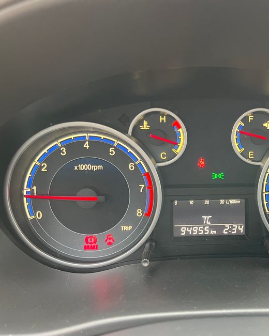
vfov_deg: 45.8
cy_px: 161
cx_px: 219
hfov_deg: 36.0
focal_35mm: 40
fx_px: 398
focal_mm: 5.1
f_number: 1.6
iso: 250
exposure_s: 1/60
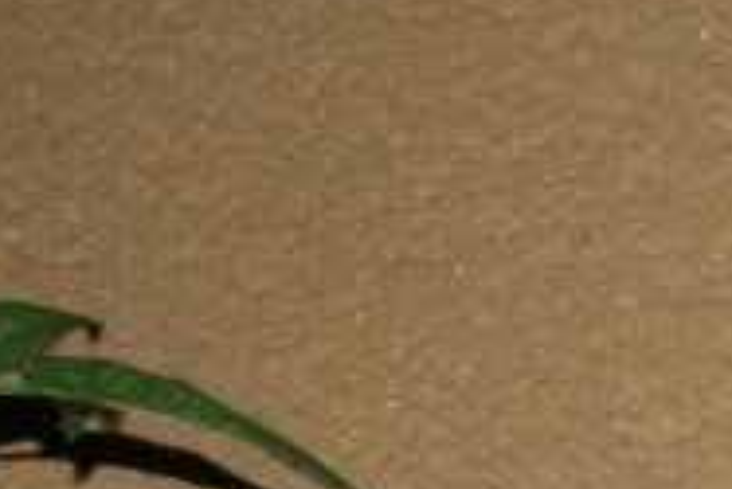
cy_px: 612
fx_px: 6247
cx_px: 1325
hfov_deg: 6.6
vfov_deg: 4.5
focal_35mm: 307
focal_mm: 48
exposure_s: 1/60
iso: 200
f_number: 5.6
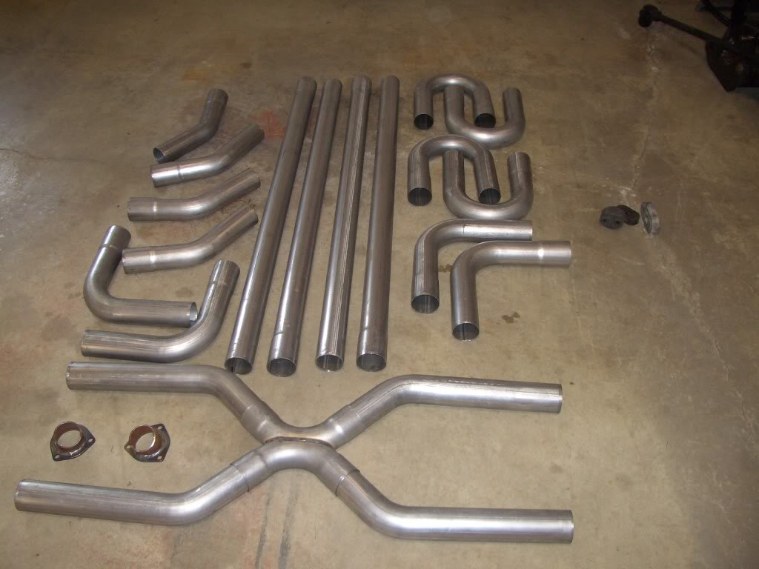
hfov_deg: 52.6
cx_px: 380
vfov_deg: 40.7
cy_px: 284
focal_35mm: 35
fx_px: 767
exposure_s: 1/60
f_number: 2.6
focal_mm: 5.8
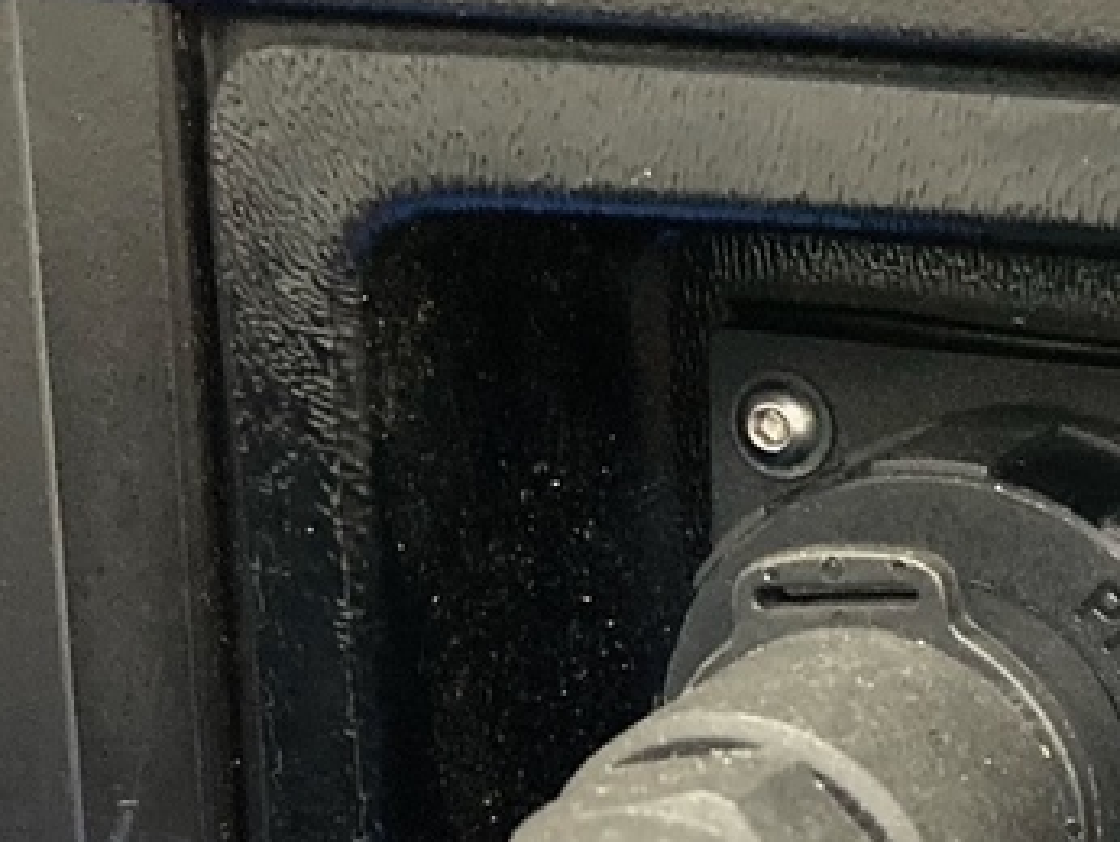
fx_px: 3141
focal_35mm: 97
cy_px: 858
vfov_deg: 15.0
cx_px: 1463
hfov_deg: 18.7
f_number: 1.8
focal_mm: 3.99
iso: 640
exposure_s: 1/25
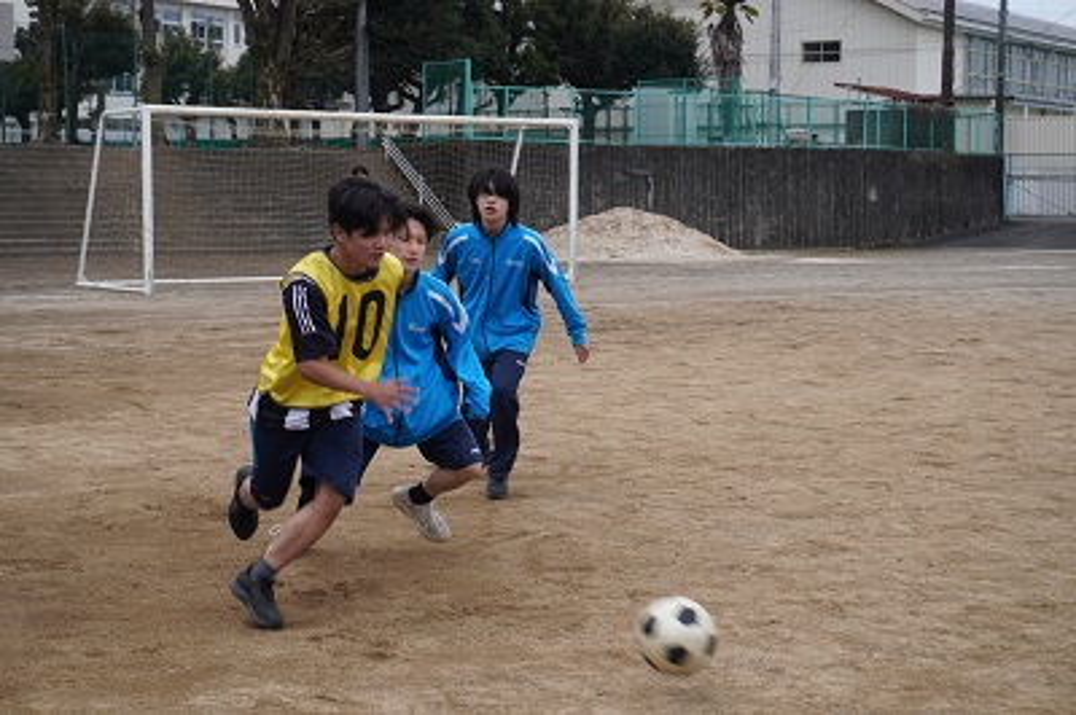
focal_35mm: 63
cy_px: 358
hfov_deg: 31.9
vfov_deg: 21.5
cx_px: 538
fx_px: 1881
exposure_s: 1/200
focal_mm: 42
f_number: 6.3
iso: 100
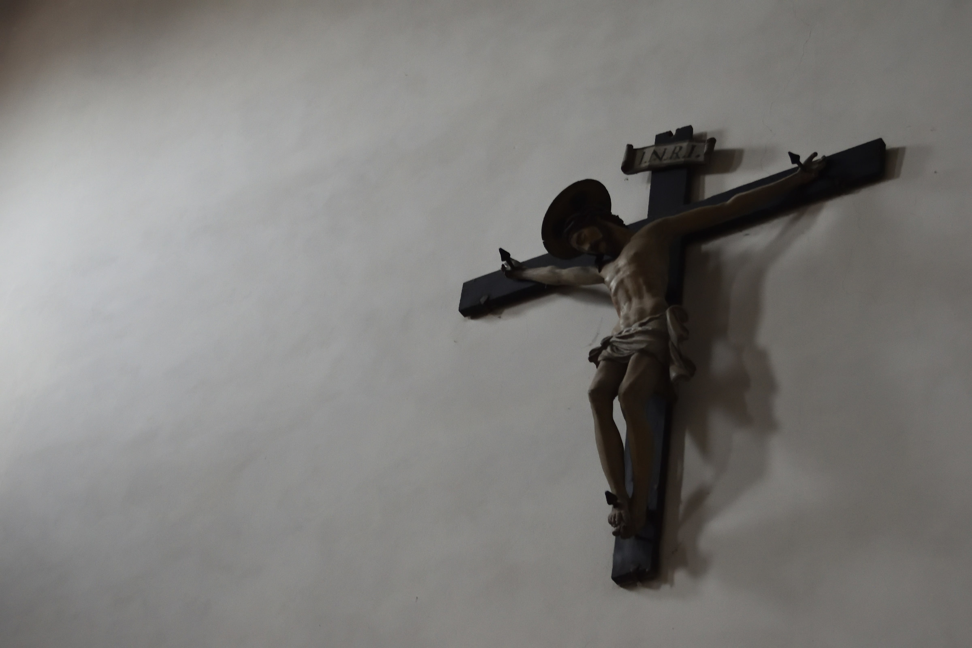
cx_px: 486
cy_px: 324
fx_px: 2835
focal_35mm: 105
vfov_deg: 13.0
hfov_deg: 19.5
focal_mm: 70
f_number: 4.5
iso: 2200
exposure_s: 1/60
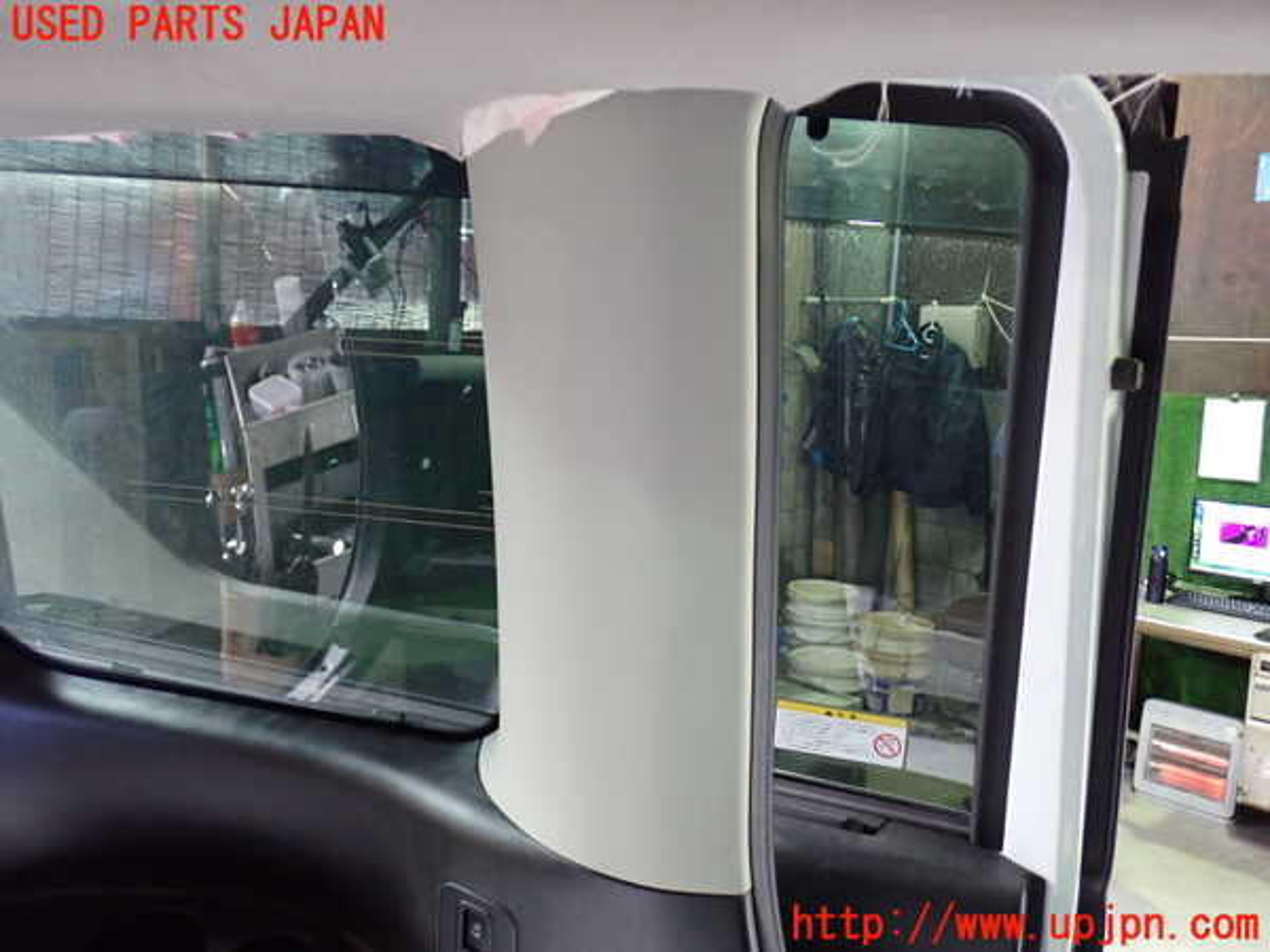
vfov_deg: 46.8
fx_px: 1101
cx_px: 635
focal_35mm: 30
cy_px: 476
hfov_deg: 60.0
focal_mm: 5.4
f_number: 2.3
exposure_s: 1/30
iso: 640
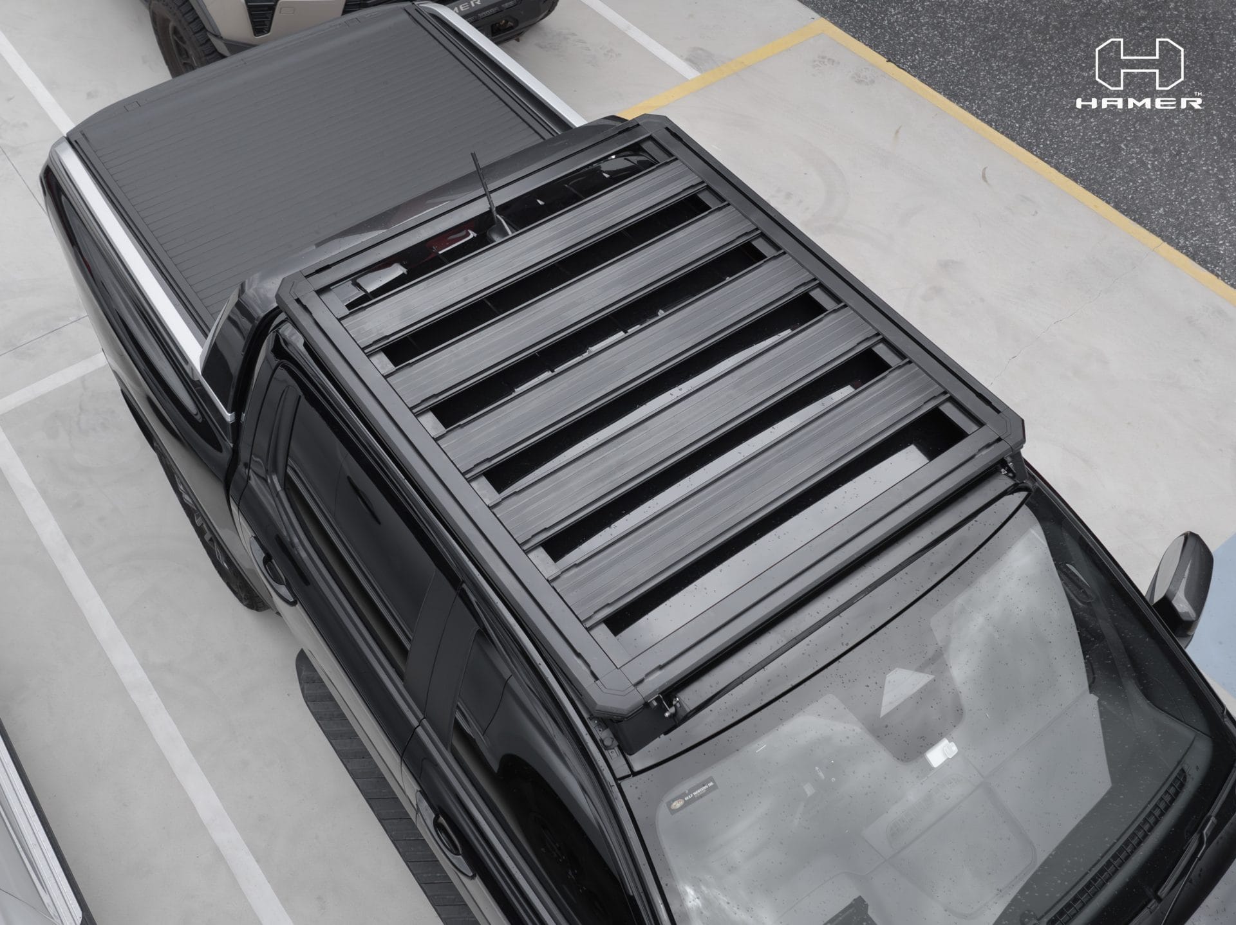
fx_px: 857
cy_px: 462
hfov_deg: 71.6
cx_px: 618
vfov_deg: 56.8
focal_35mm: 24
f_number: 2.8
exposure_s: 1/120
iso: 400
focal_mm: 12.29
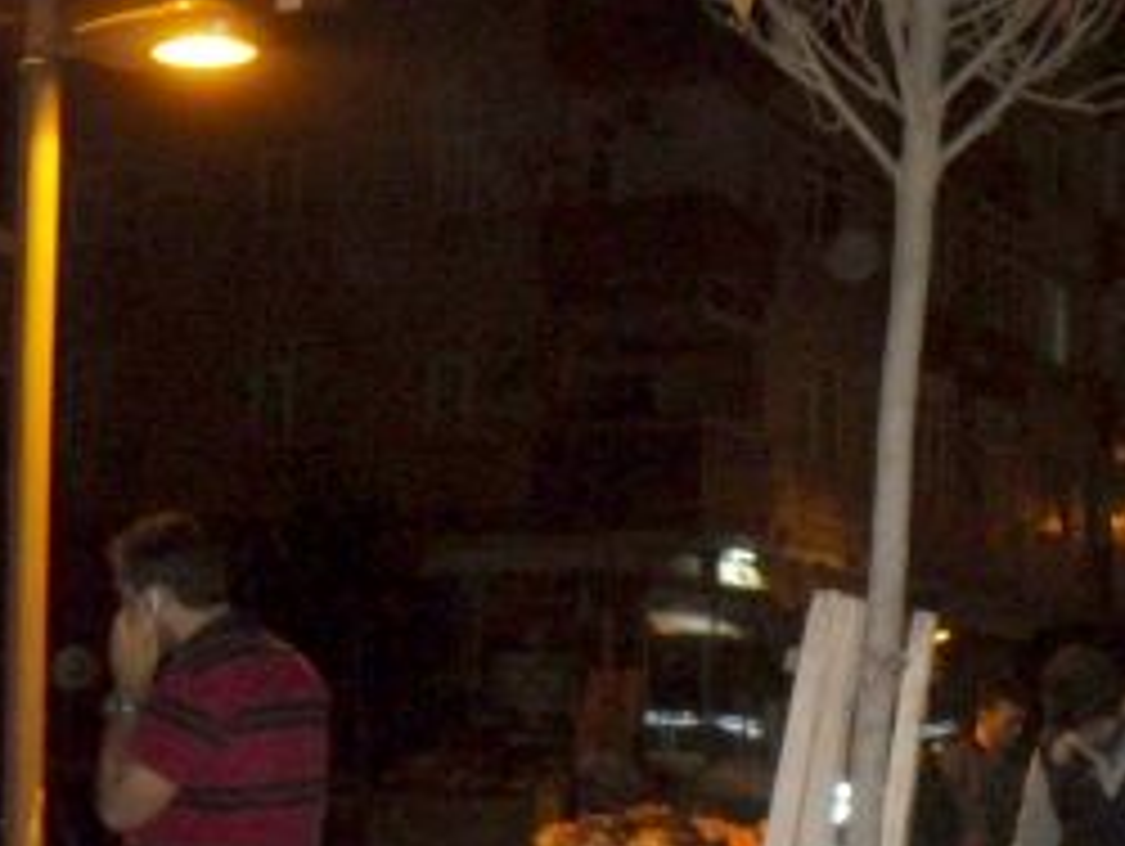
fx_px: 2830
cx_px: 1130
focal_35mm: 87
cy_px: 711
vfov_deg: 16.8
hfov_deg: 21.7
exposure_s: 1/45
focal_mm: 6
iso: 400
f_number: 2.8
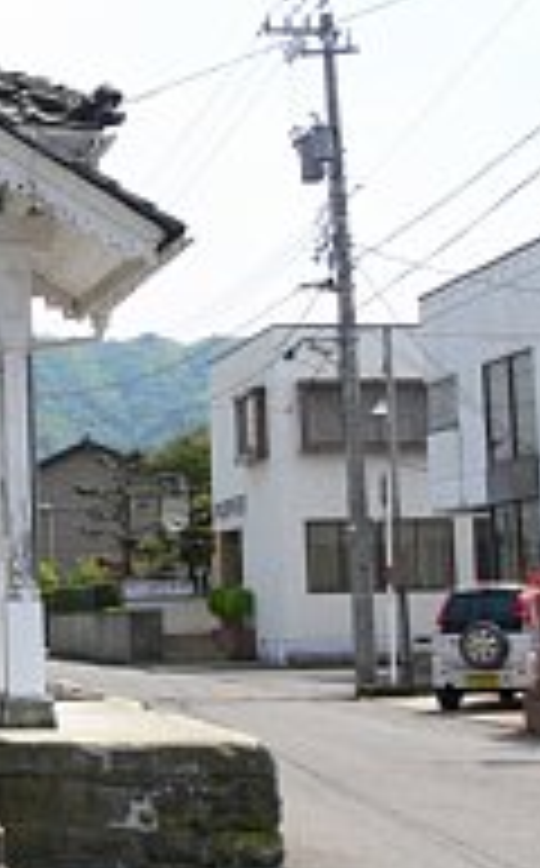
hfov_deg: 15.3
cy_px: 369
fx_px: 1820
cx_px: -328
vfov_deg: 26.8
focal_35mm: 77
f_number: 5.6
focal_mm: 7.4
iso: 80
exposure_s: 1/200
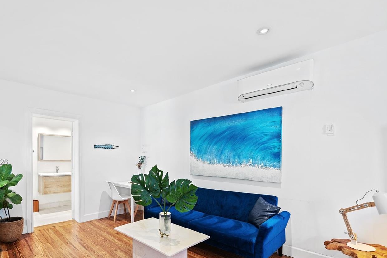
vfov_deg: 66.3
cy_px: 162
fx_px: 194
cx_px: 160
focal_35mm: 18
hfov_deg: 89.1
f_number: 2.8
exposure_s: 1/13
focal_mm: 14
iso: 900
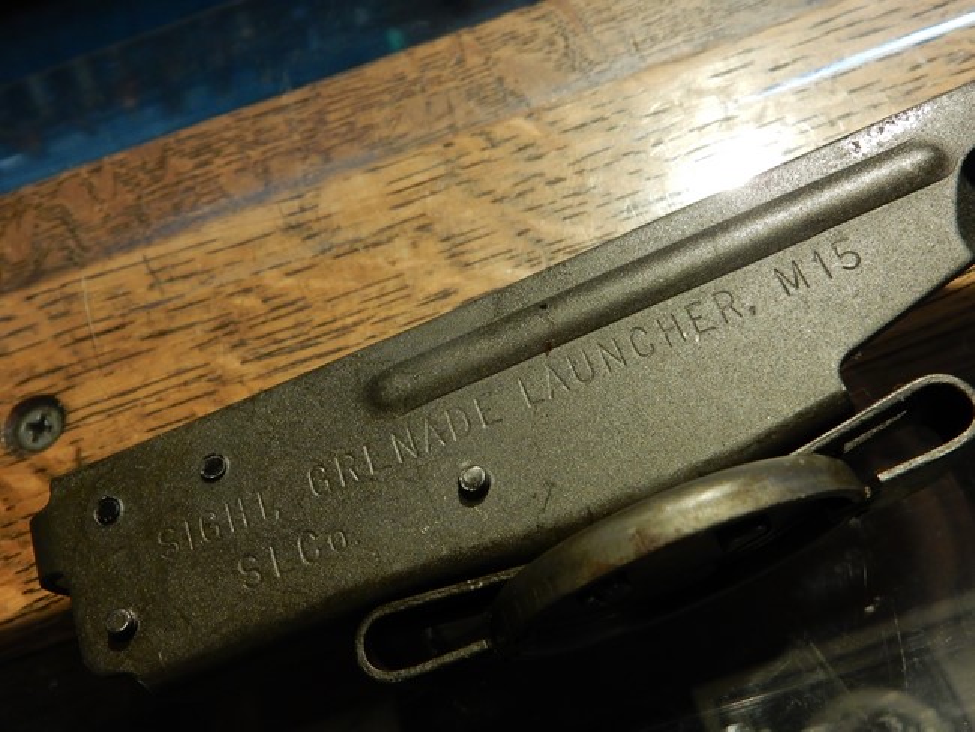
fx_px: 1014
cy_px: 366
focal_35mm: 36
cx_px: 488
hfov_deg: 51.3
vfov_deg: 39.7
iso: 320
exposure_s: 1/30
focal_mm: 6.4
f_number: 4
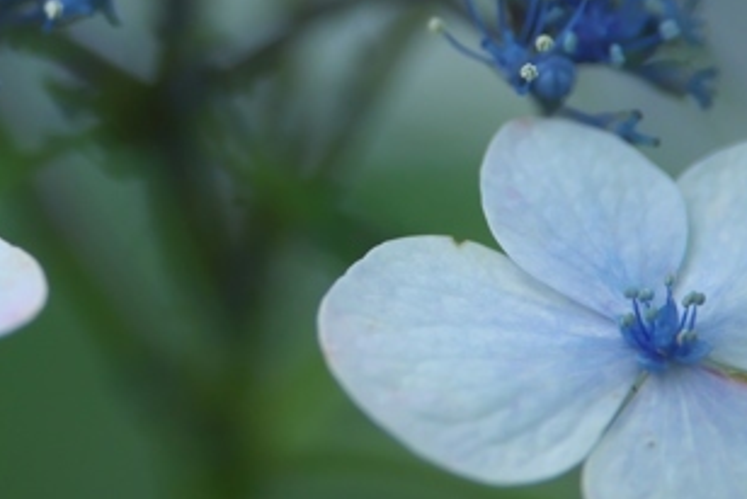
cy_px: -1
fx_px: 20707
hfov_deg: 2.1
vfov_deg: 1.4
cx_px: 114
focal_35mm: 997
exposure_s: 1/400
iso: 400
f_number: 4
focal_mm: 300
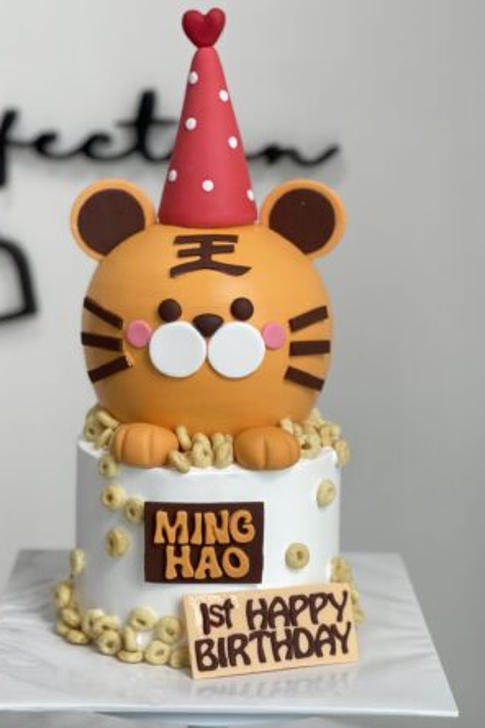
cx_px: 202
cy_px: 399
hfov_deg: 17.1
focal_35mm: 80
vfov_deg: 25.4
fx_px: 1617
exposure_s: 1/100
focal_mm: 7.5
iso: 64
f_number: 2.2
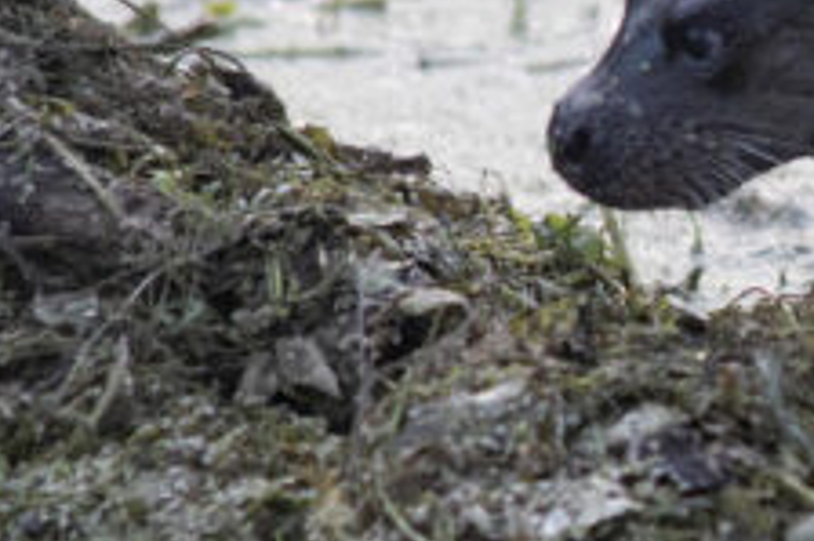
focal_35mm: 1672
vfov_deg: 0.8
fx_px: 37777
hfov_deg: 1.2
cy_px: 503
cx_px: 945
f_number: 5
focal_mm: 300
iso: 1250
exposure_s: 1/800
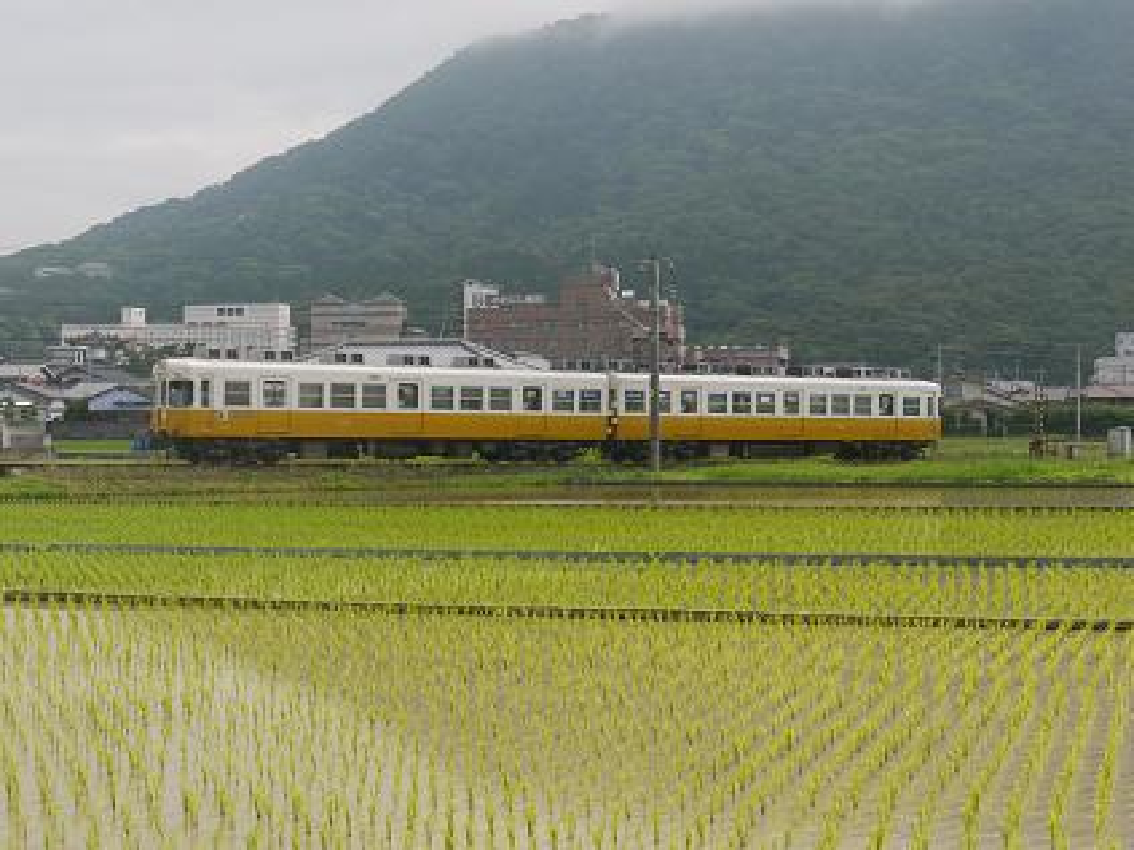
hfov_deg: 29.4
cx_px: 567
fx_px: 2162
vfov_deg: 22.2
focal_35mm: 66
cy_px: 425
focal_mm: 33
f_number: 7.1
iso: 100
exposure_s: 1/200
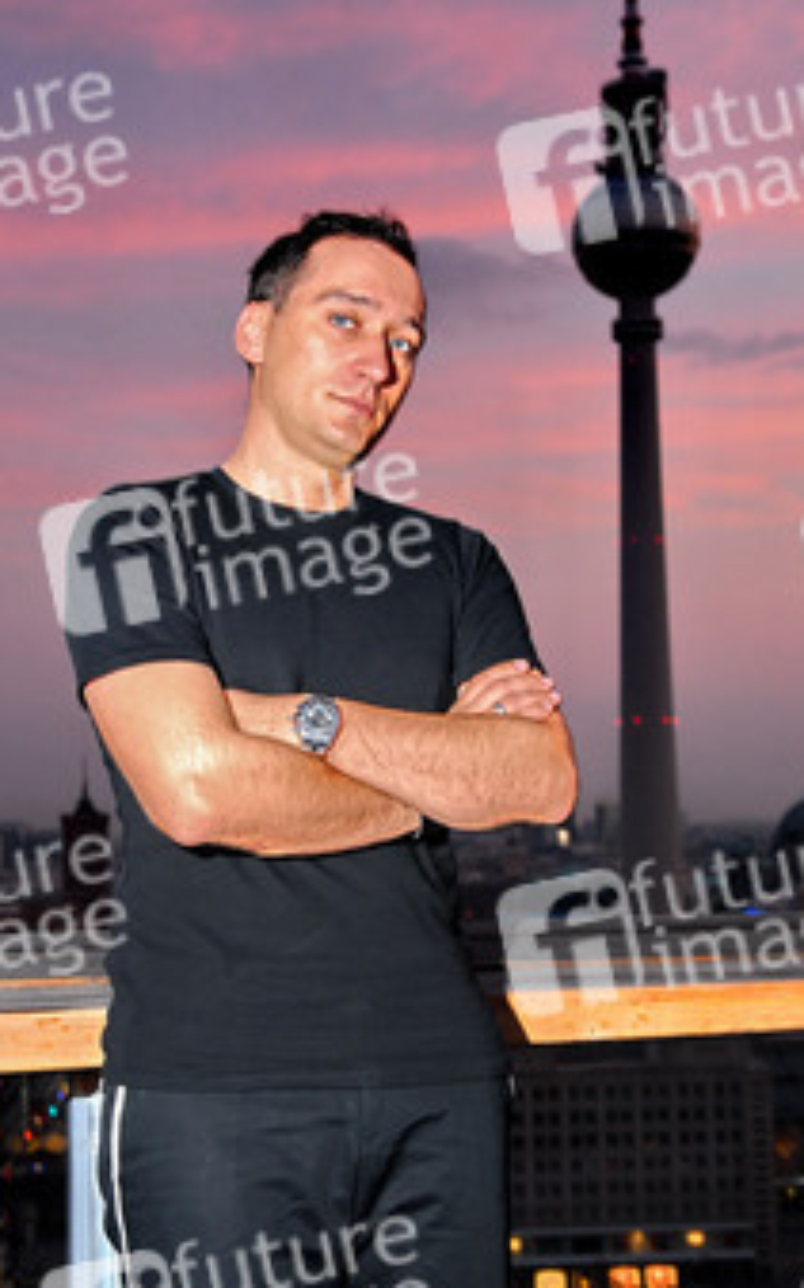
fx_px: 2035
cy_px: 735
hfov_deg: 22.3
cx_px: 351
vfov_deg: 35.1
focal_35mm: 58
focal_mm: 32
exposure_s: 1/40
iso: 320
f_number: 5
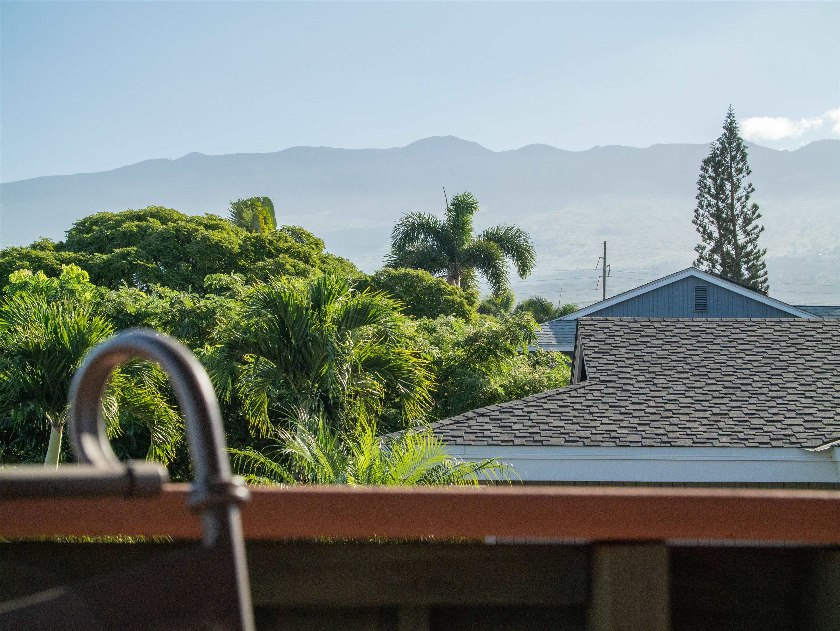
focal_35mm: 88
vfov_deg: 16.8
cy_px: 316
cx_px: 420
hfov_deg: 22.2
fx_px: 2136
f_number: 8
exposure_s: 1/1000
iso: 800
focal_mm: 44
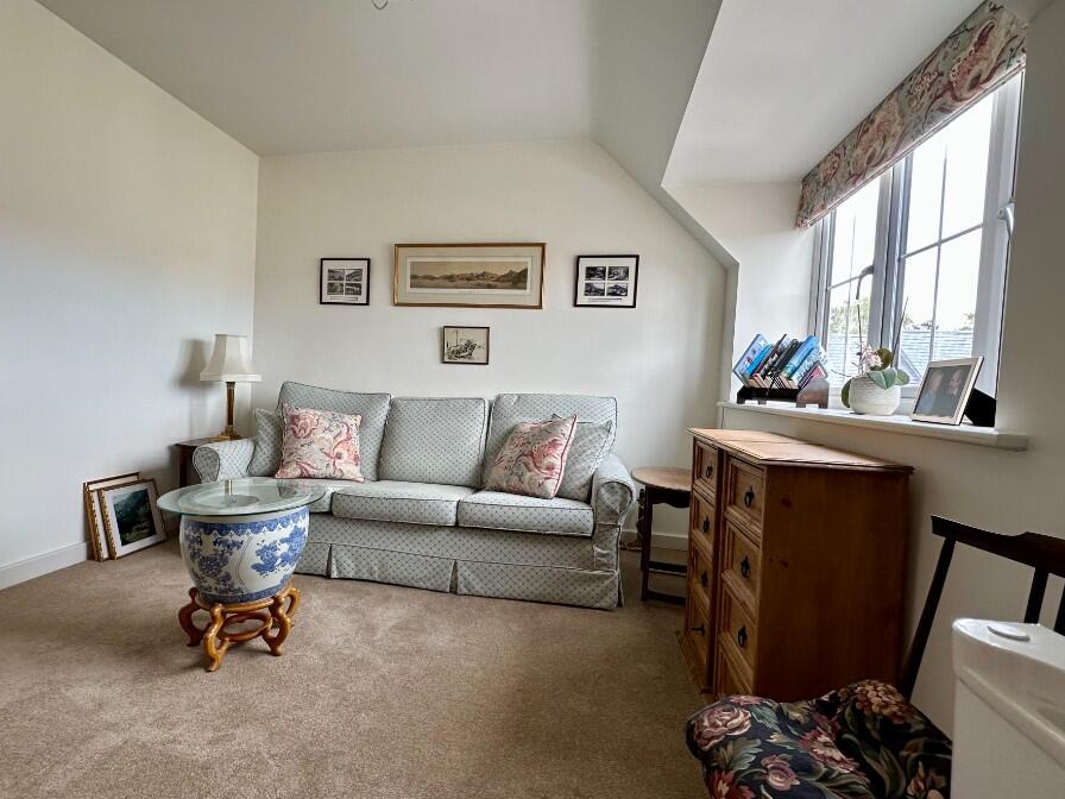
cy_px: 398
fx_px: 492
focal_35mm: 16
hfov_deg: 94.3
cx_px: 485
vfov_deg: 78.1
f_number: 2.2
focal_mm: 2.22
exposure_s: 1/99
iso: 100
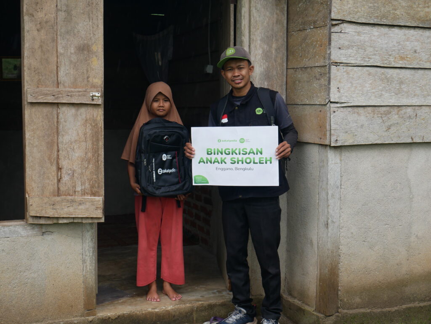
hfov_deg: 38.2
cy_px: 162
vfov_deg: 29.1
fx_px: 623
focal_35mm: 50
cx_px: 216
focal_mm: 25
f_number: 6.3
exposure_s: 1/160
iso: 200
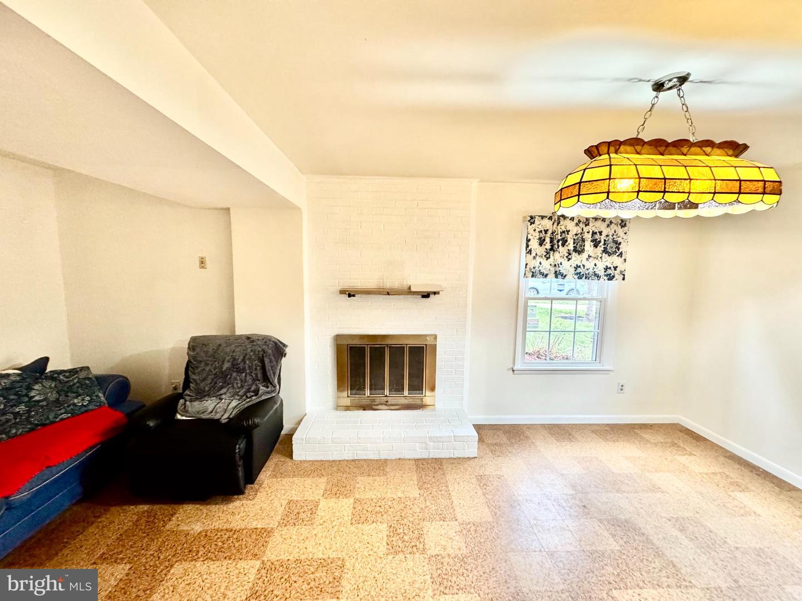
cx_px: 401
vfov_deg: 85.7
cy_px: 300
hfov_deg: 102.1
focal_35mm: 14
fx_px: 324
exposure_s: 1/60
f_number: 2.2
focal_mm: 2.22
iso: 400
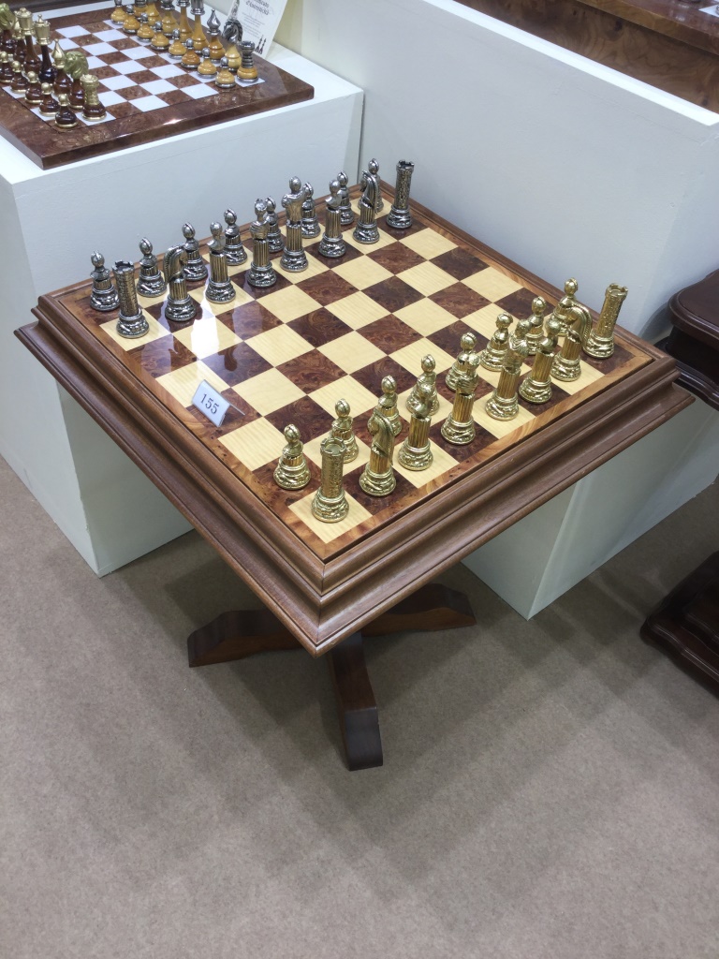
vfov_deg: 58.4
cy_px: 480
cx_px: 360
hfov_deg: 45.4
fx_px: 859
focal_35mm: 31
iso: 25
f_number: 2.4
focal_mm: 3.3
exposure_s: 1/50
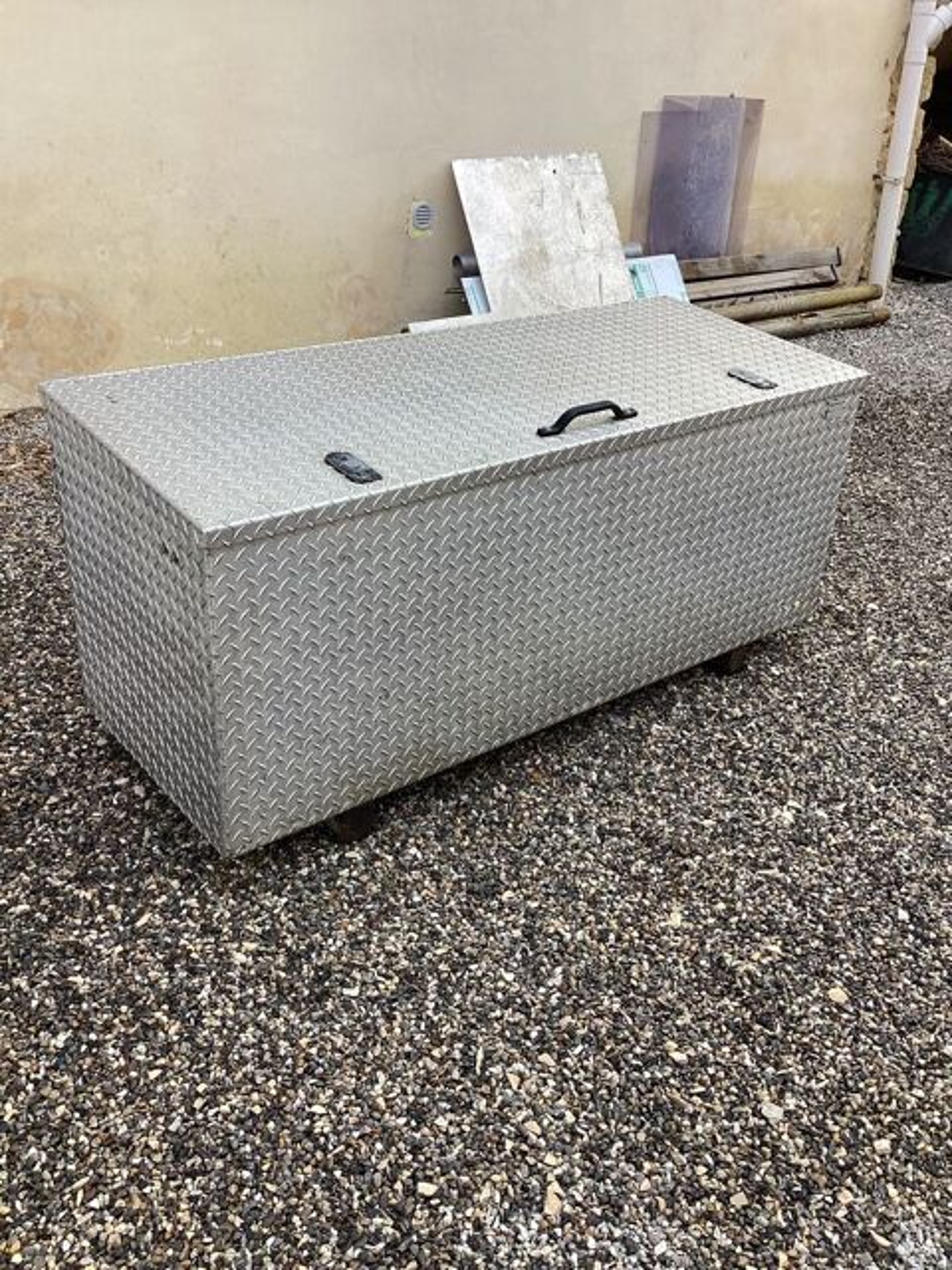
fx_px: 1137
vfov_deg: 58.4
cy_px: 635
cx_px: 476
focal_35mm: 31
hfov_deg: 45.4
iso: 25
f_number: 2.4
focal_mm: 3.3
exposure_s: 1/171
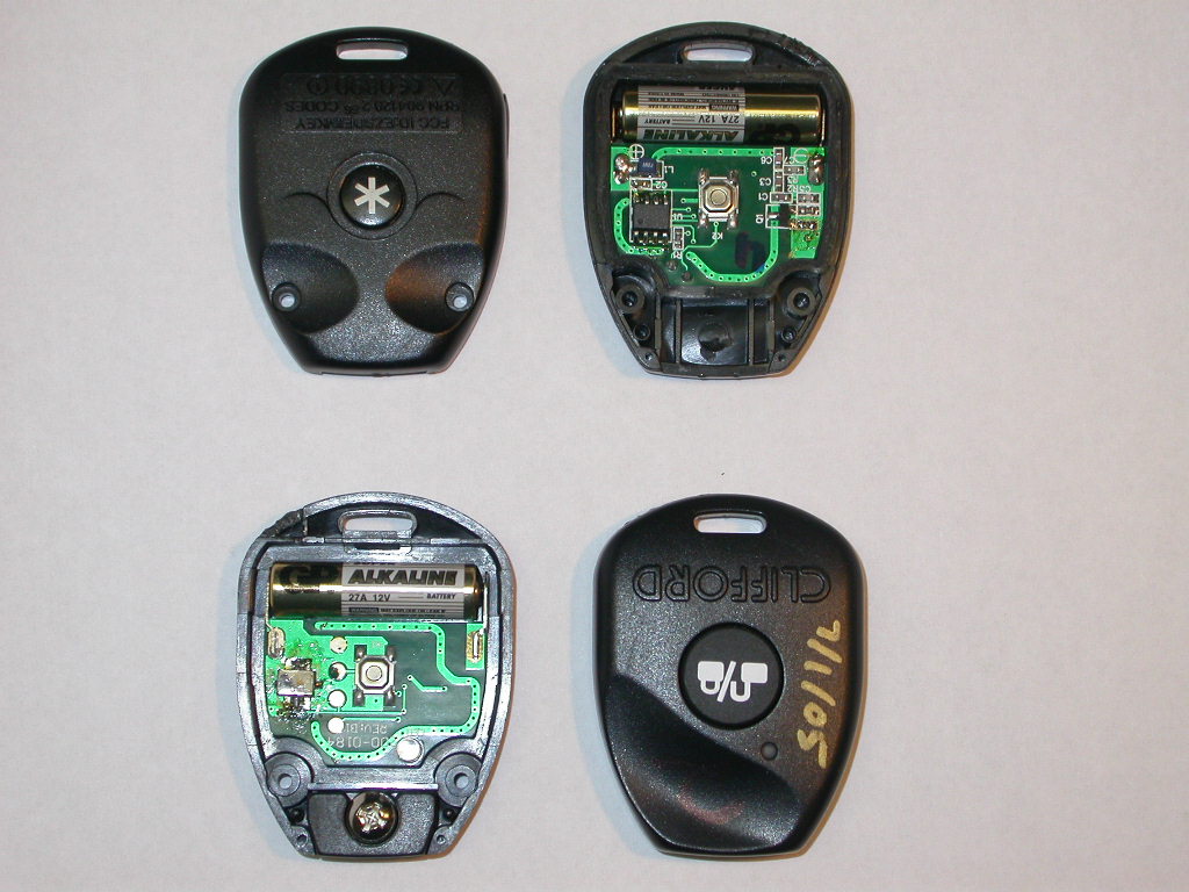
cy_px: 446
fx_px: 2954
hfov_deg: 22.8
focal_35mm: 86
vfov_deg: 17.2
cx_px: 594
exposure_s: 1/101
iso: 100
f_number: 3.6
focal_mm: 17.8
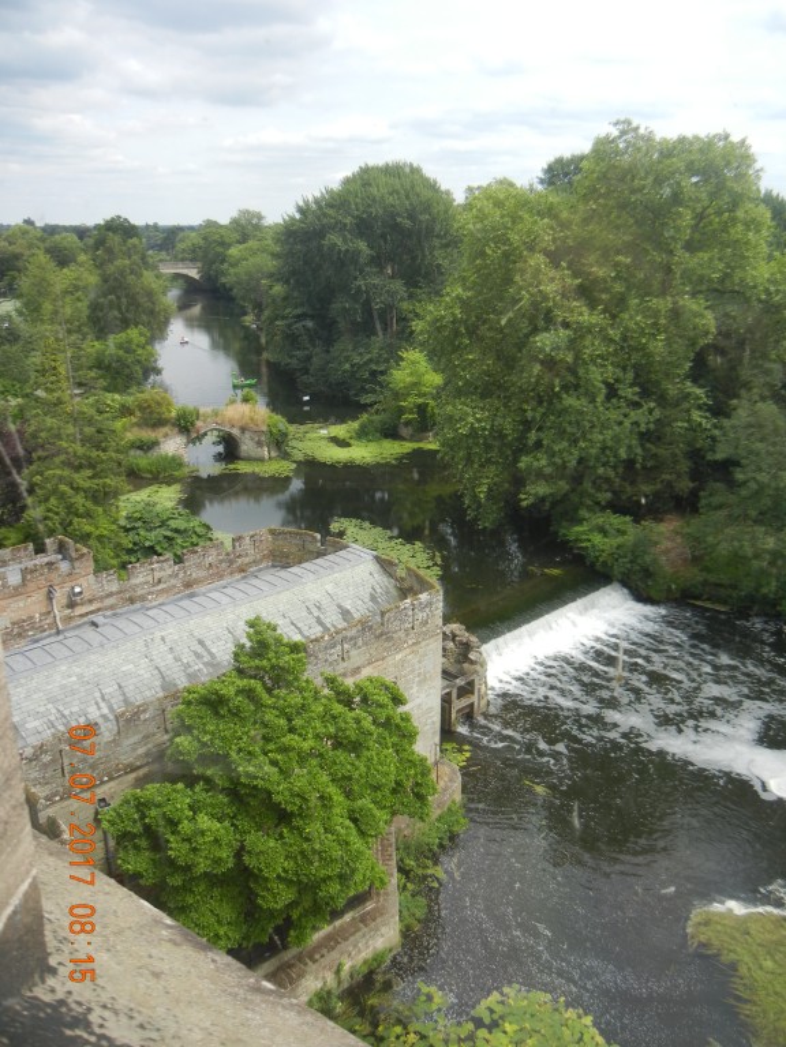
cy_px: 524
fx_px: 908
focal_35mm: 30
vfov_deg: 60.0
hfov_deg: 46.8
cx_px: 393
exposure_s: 1/360
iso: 160
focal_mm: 5.4
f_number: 3.5
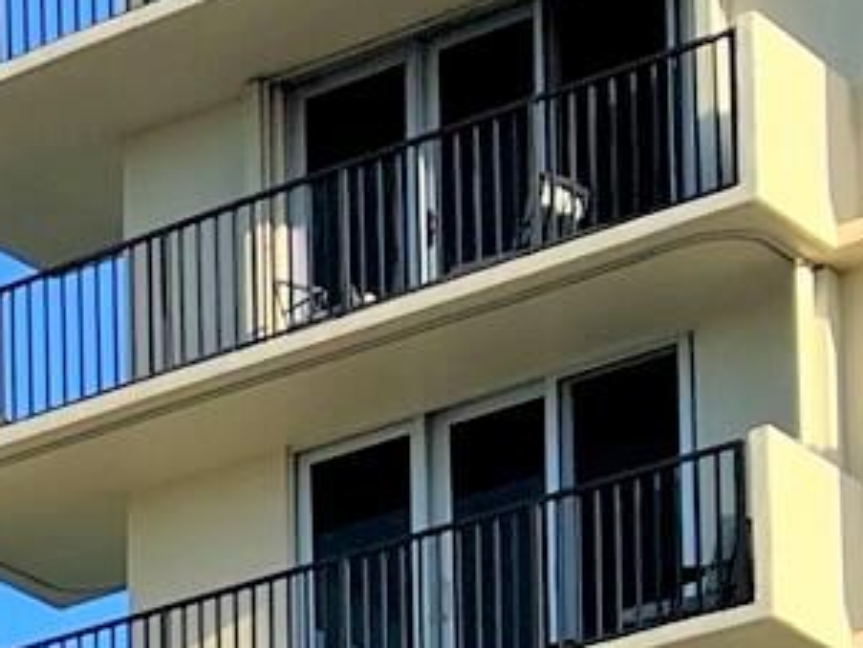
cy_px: 1912
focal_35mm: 177
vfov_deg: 7.4
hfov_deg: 9.0
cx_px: -1732
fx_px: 4414
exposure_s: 1/3460
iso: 50
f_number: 1.5
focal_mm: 5.7
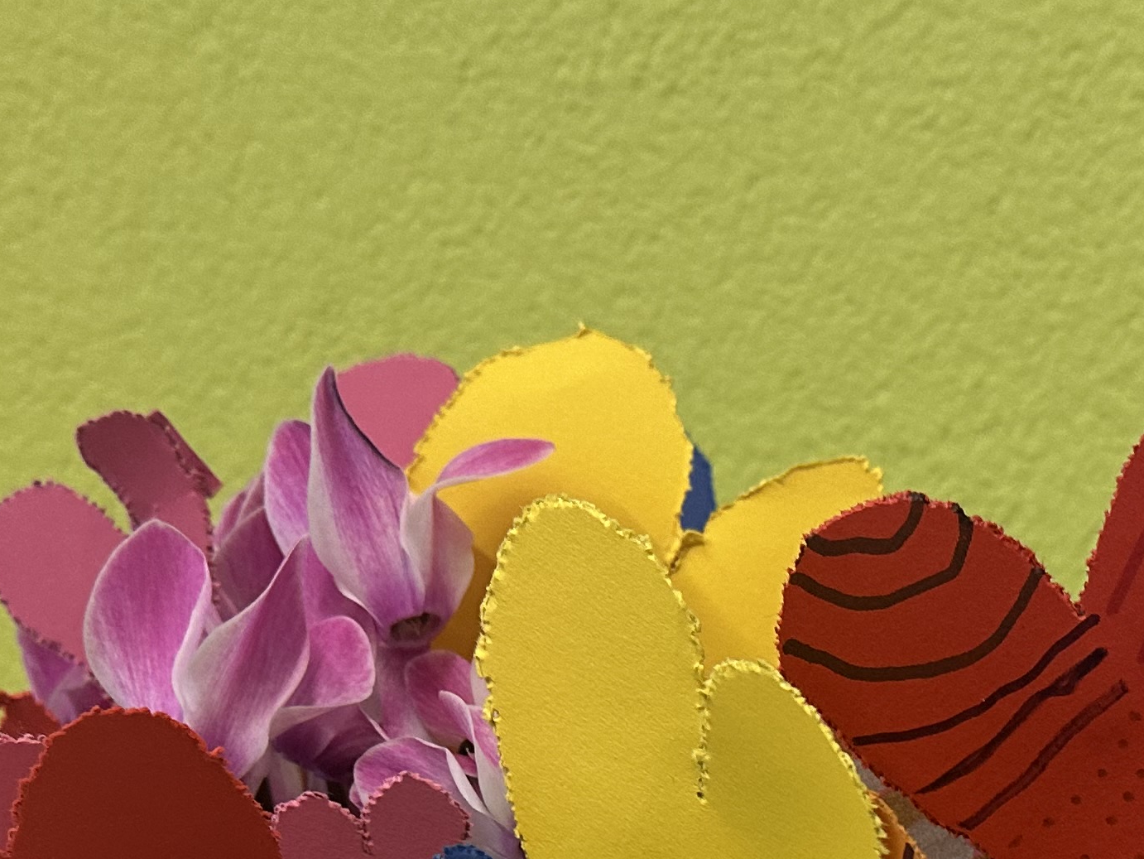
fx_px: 2314
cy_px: 1111
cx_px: 731
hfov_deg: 27.7
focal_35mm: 70
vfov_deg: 19.4
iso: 160
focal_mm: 6.86
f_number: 1.78
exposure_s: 1/50
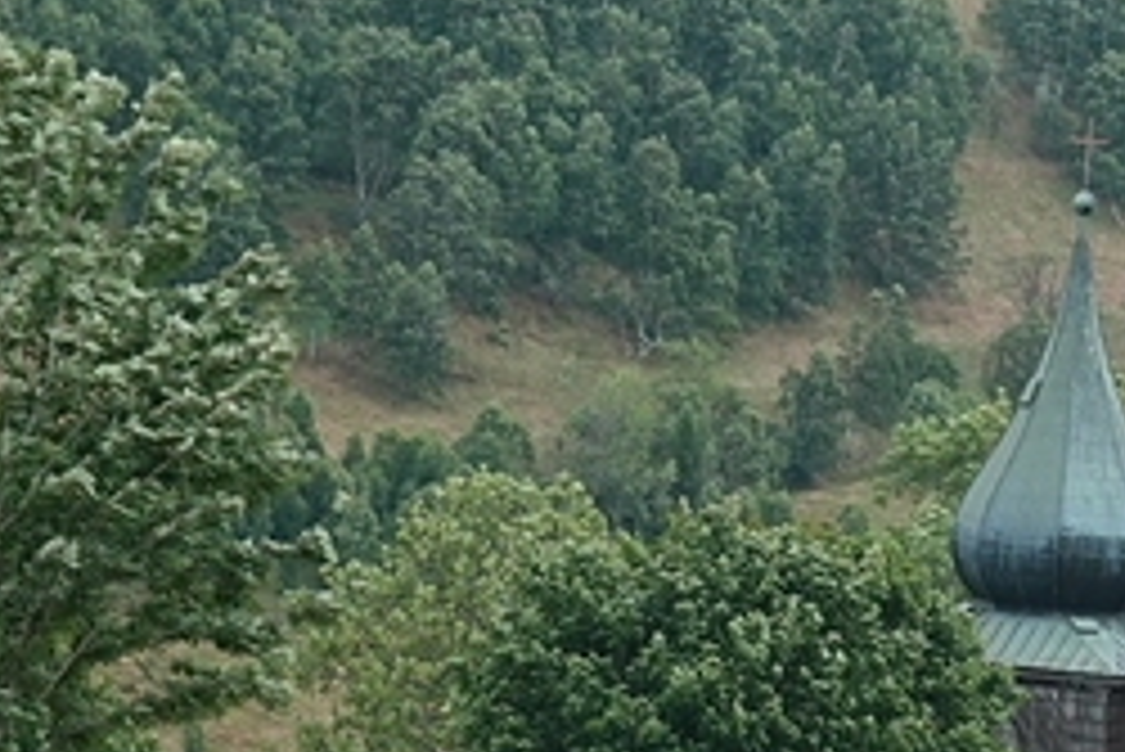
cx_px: 1004
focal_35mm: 256
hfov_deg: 8.0
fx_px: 8004
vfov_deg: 5.4
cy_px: 664
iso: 125
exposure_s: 1/320
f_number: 4
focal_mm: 23.39
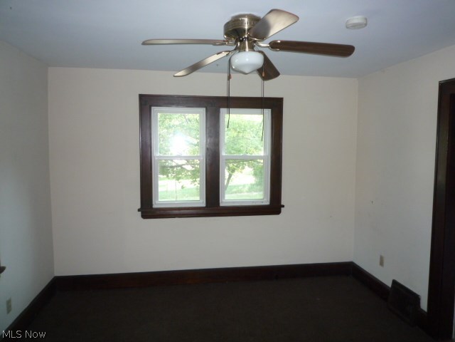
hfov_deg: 69.4
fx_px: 329
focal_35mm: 25
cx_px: 228
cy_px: 171
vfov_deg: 54.9
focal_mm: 4.4
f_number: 2.8
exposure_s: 1/30
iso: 200
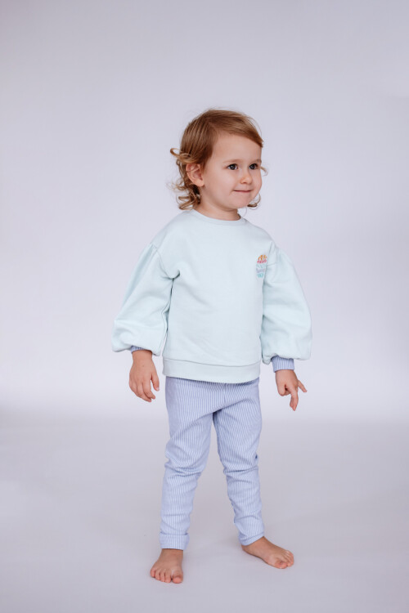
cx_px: 204
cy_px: 306
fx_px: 852
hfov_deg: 27.0
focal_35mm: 50
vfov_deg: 39.6
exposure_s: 1/125
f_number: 2.5
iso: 800
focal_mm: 33
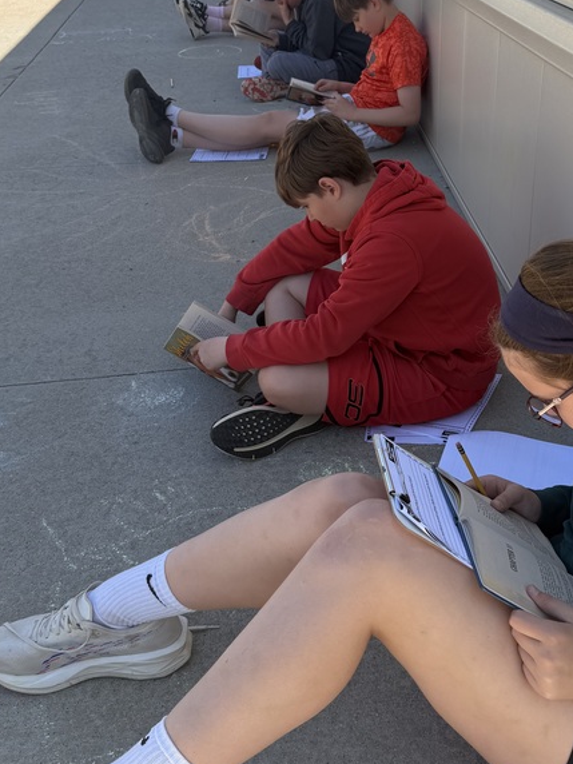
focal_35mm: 43
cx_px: 381
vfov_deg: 43.4
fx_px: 949
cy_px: 271
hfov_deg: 33.3
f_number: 1.78
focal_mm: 6.76
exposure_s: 1/2232
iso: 100
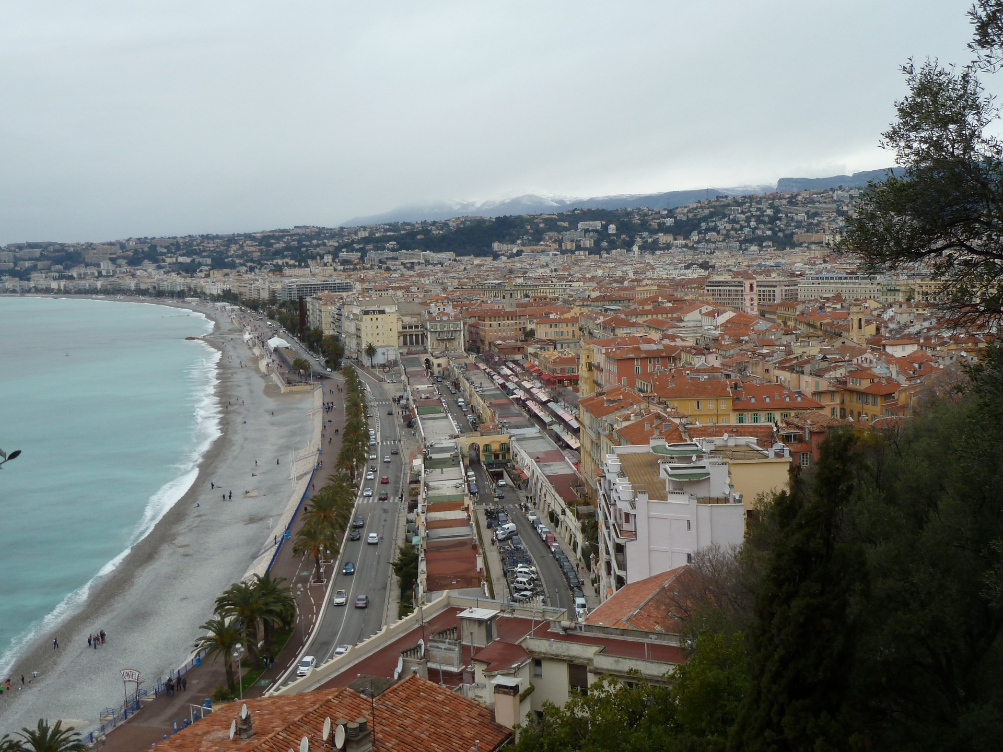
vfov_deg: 38.7
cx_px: 502
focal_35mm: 37
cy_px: 376
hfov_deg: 50.1
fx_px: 1072
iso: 80
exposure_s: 1/50
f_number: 3.6
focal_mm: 6.1
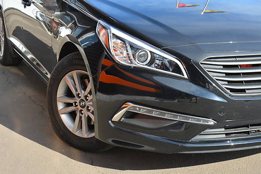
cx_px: 160
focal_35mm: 71
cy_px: 41
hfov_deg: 28.4
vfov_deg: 19.0
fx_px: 515
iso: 100
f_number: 8
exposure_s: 1/100
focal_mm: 30
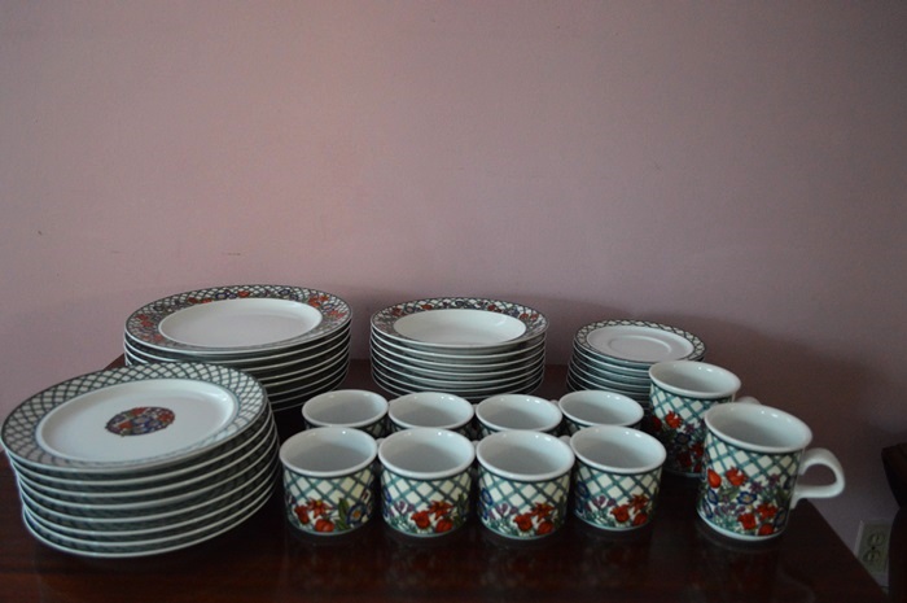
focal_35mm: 27
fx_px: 679
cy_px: 302
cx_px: 454
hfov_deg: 67.4
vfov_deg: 47.8
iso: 3200
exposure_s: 1/30
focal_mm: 18
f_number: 3.5
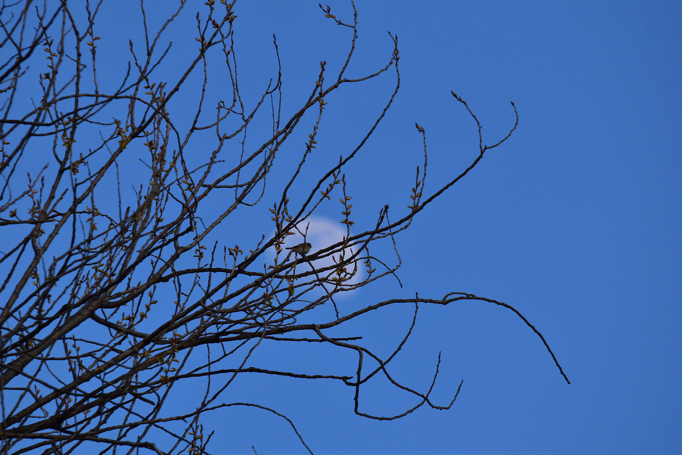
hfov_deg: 3.4
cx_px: 341
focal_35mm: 600
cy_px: 228
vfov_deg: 2.3
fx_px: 11366
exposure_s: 1/800
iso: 400
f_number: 9
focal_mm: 400
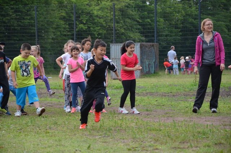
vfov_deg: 8.7
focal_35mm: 158
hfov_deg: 13.1
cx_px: 116
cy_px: 76
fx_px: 1009
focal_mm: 105
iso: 800
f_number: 5.6
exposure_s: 1/1000
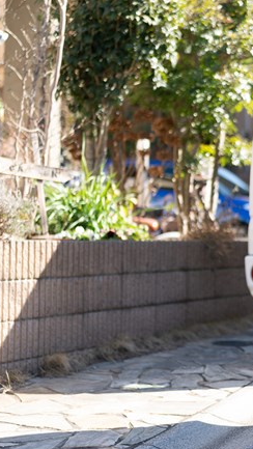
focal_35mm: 87
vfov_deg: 24.4
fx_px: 1036
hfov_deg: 13.6
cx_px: 293
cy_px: 214
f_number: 1.4
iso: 100
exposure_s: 1/1000
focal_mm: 50
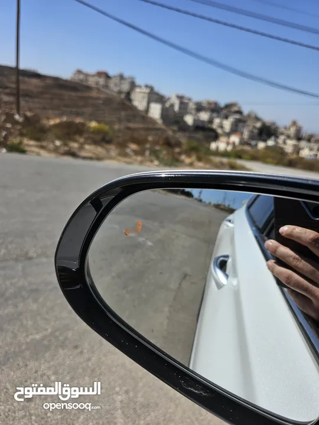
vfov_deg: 73.9
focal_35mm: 23
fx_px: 283
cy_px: 212
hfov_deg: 58.9
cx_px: 160
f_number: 1.7
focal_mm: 6.3
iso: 10
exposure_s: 1/1148
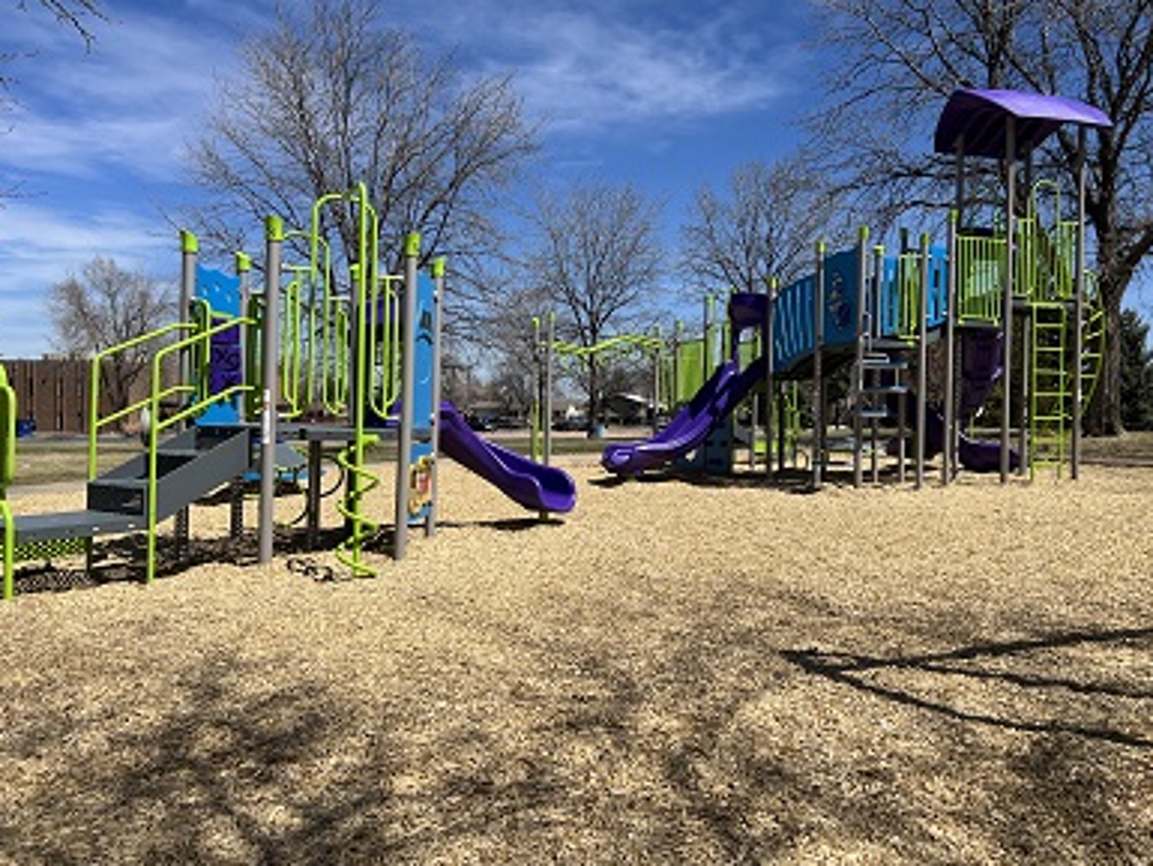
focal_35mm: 27
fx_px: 900
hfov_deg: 65.3
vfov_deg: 51.4
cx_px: 581
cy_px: 420
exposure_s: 1/6211
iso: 50
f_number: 1.5
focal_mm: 5.7
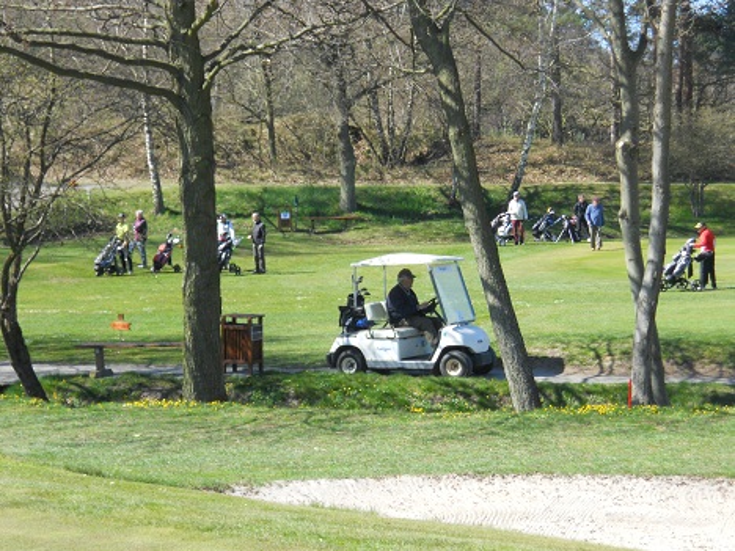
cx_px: 368
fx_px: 2123
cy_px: 276
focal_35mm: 100
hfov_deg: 19.6
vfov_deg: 14.8
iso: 160
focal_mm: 17.9
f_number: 5.4
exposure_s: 1/250
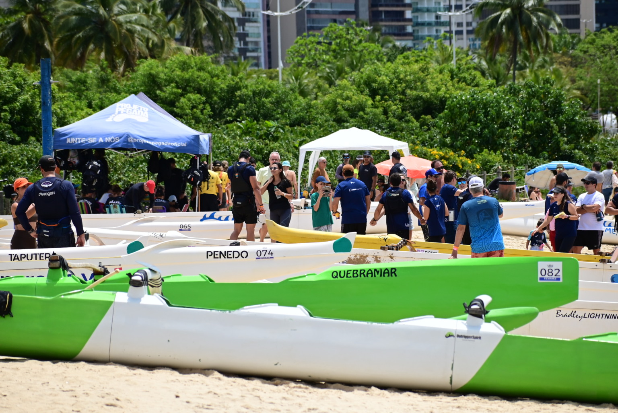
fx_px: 4501
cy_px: 206
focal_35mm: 262
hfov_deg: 7.9
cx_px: 309
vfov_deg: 5.3
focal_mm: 175
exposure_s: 1/1250
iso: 320
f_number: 8
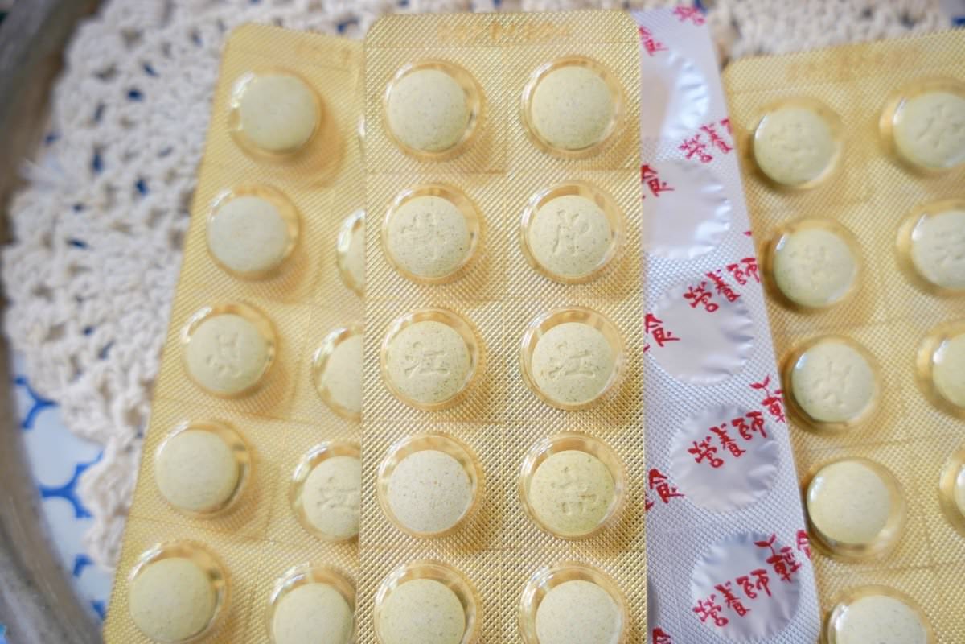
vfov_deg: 27.3
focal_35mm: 50
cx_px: 482
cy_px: 322
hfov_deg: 40.0
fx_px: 1327
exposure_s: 1/60
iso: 250
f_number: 4
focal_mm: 49.5
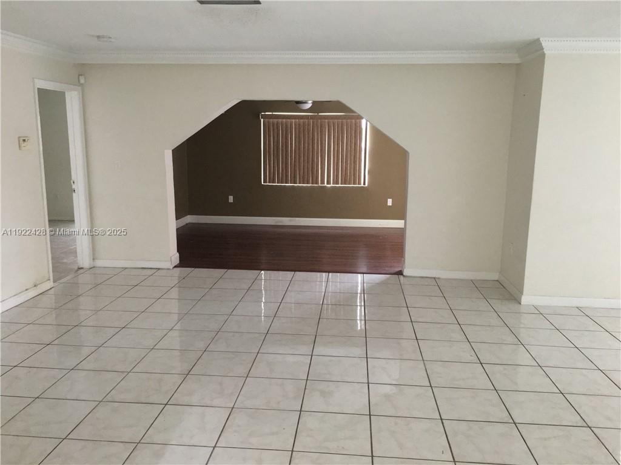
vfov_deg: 48.2
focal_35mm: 29
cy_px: 232
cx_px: 310
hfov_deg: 61.7
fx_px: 520
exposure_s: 1/16
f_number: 2.2
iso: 160
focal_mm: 4.15
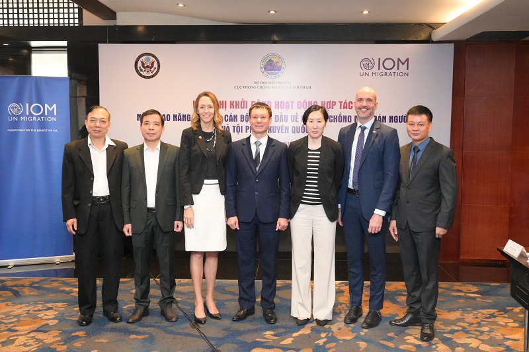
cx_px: 264
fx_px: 558
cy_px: 176
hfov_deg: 50.7
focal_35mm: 38
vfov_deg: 35.0
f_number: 8
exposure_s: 1/160
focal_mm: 38
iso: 12800
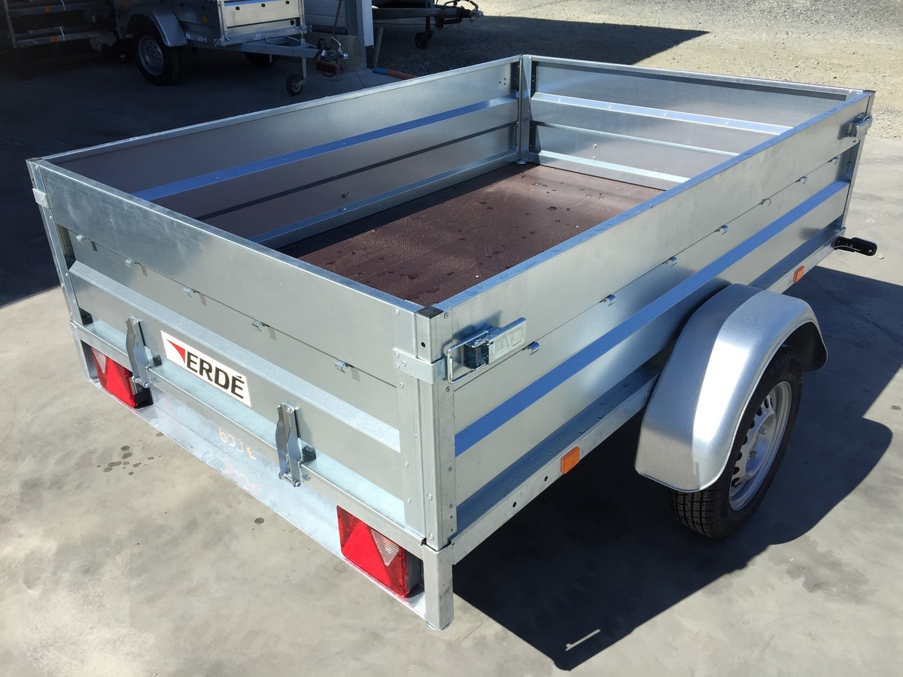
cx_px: 452
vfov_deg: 48.2
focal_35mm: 29
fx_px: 756
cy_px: 338
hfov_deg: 61.7
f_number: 2.2
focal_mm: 4.15
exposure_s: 1/1412
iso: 32
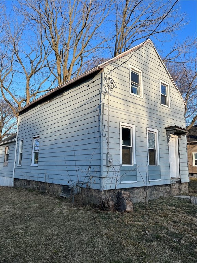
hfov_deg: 53.1
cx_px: 98
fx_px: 197
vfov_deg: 67.3
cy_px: 132
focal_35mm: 26
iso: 50
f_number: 1.6
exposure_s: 1/1294
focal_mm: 5.1
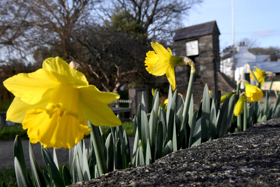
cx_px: 140
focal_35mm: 36
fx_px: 280
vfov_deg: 36.9
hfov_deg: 53.1
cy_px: 94
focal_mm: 24
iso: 1000
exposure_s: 1/800
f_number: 13
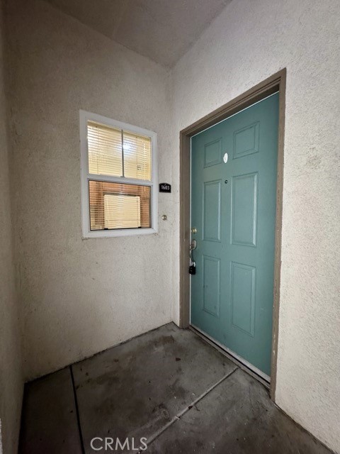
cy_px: 227
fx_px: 183
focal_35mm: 14
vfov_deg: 102.1
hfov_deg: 85.7
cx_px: 170
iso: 1000
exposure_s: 1/40
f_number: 2.2
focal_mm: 2.22
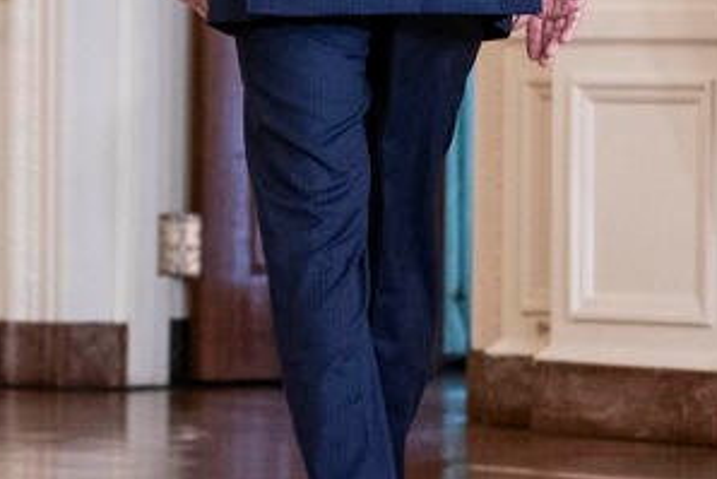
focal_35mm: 324
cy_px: -52
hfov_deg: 6.4
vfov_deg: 4.2
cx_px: 568
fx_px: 6456
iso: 2500
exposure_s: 1/320
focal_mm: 70
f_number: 2.8
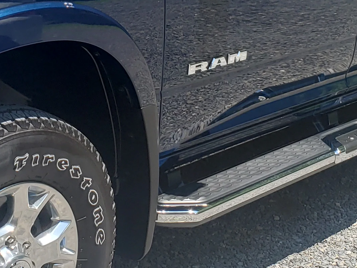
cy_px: -34
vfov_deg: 14.6
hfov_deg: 19.8
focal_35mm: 99
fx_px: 1021
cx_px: 118
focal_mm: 4.3
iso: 50
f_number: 2.4
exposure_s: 1/644
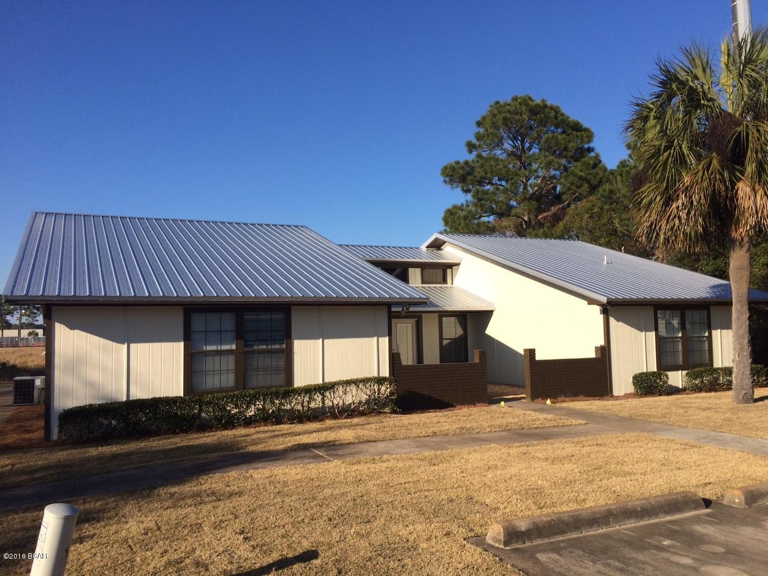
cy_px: 288
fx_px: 643
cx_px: 384
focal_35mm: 29
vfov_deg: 48.2
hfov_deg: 61.7
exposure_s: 1/2053
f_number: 2.2
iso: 32
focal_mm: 4.15
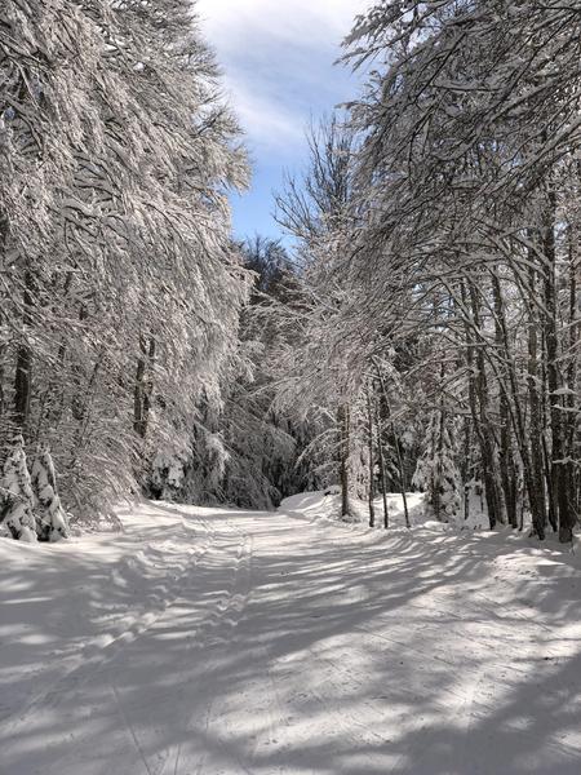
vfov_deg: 36.8
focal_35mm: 52
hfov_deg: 28.0
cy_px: 388
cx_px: 290
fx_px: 1164
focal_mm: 6
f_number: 2.4
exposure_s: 1/1919
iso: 16
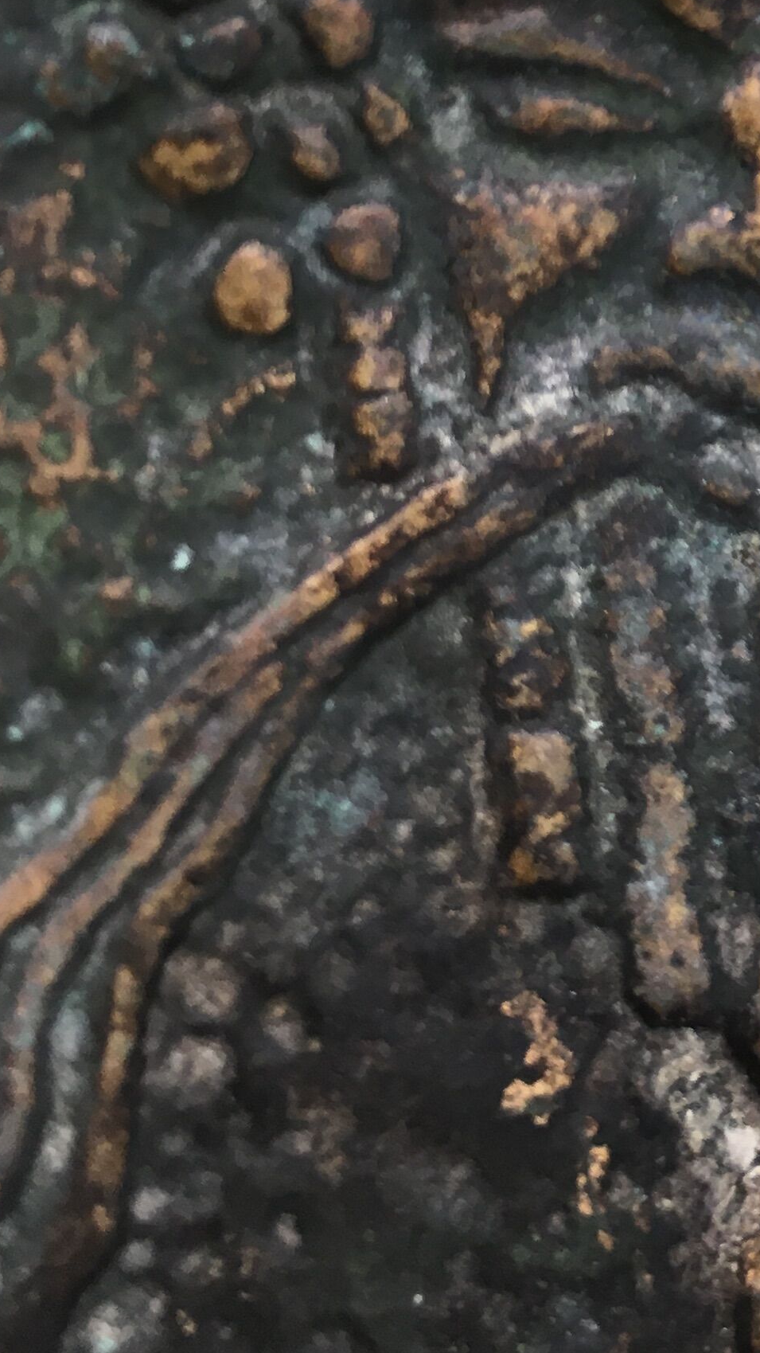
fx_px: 2688
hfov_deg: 14.9
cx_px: 1156
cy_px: 351
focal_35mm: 75
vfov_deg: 27.9
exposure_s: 1/33
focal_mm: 4.15
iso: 25
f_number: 2.2
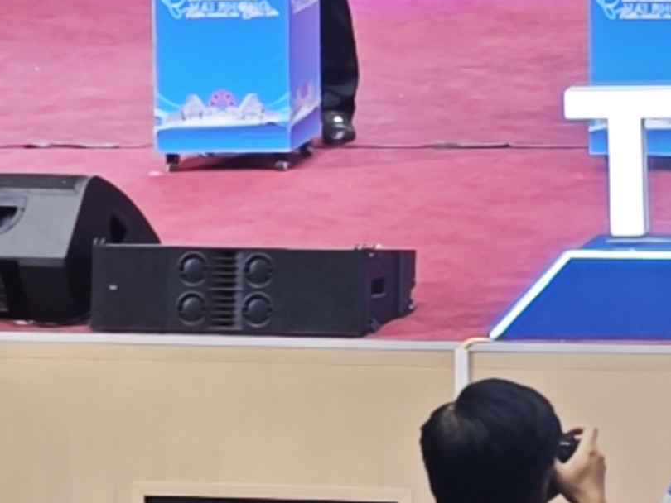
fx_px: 5196
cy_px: -668
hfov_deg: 7.2
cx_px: 1219
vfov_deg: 5.4
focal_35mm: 268
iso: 80
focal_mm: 8.72
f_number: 1.63
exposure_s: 1/100
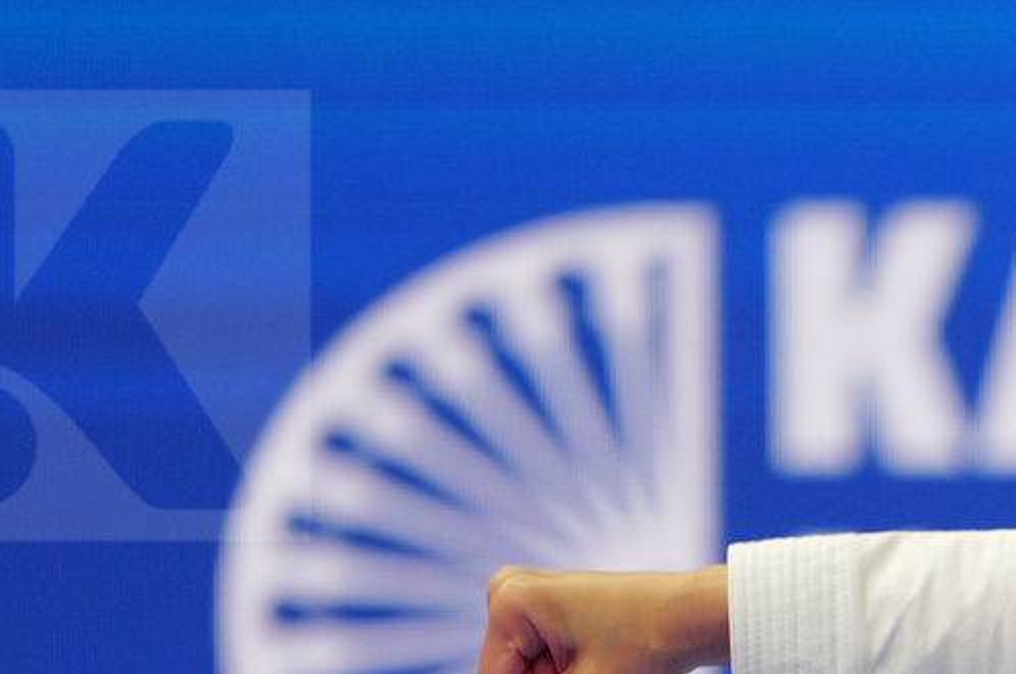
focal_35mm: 844
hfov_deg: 2.4
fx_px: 23774
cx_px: 1767
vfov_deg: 1.6
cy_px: 1195
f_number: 2.8
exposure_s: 1/500
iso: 800
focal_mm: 168
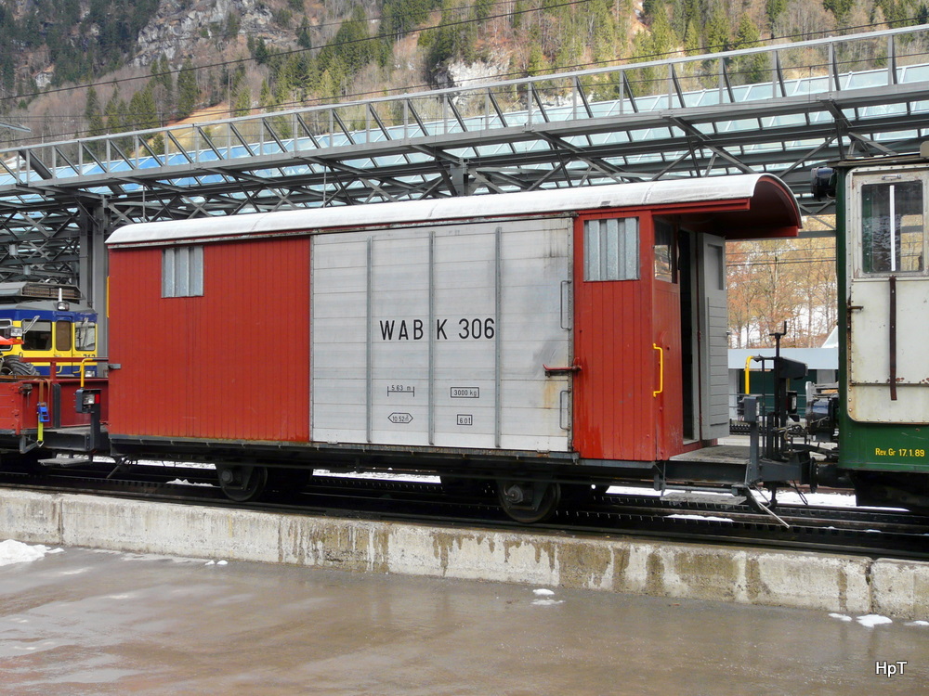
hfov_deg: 46.8
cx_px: 464
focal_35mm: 40
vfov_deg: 36.0
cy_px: 348
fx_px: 1073
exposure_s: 1/250
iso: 100
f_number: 4
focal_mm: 6.5
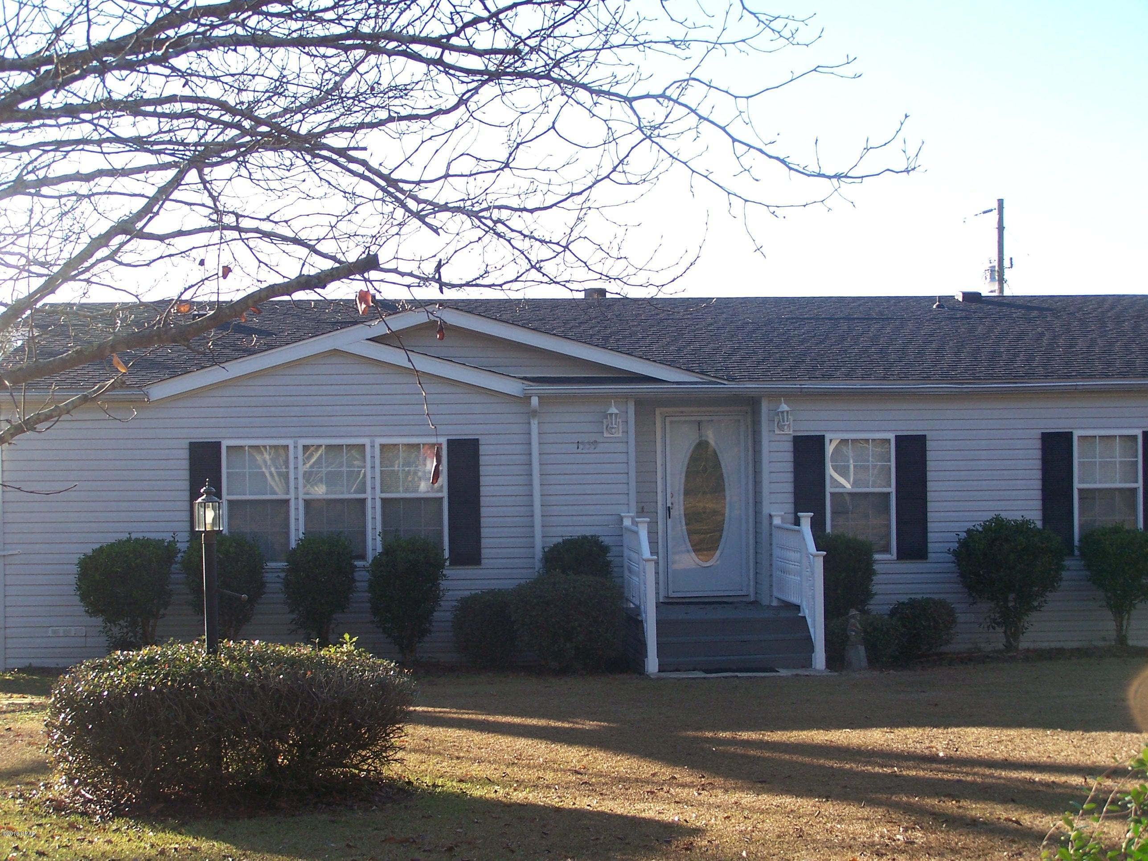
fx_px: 1957
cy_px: 430
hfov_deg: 32.7
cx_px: 574
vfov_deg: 24.8
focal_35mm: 59
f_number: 3.1
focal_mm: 9.8
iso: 80
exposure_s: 1/250
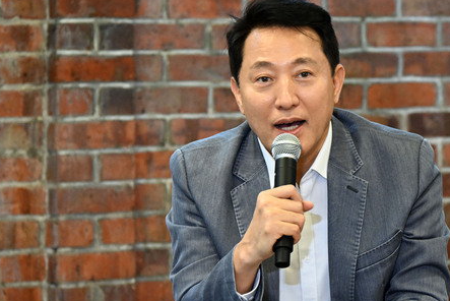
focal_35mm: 241
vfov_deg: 5.7
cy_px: 187
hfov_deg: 8.5
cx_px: 287
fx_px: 3014
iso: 5000
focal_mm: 170
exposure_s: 1/50
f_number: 6.3
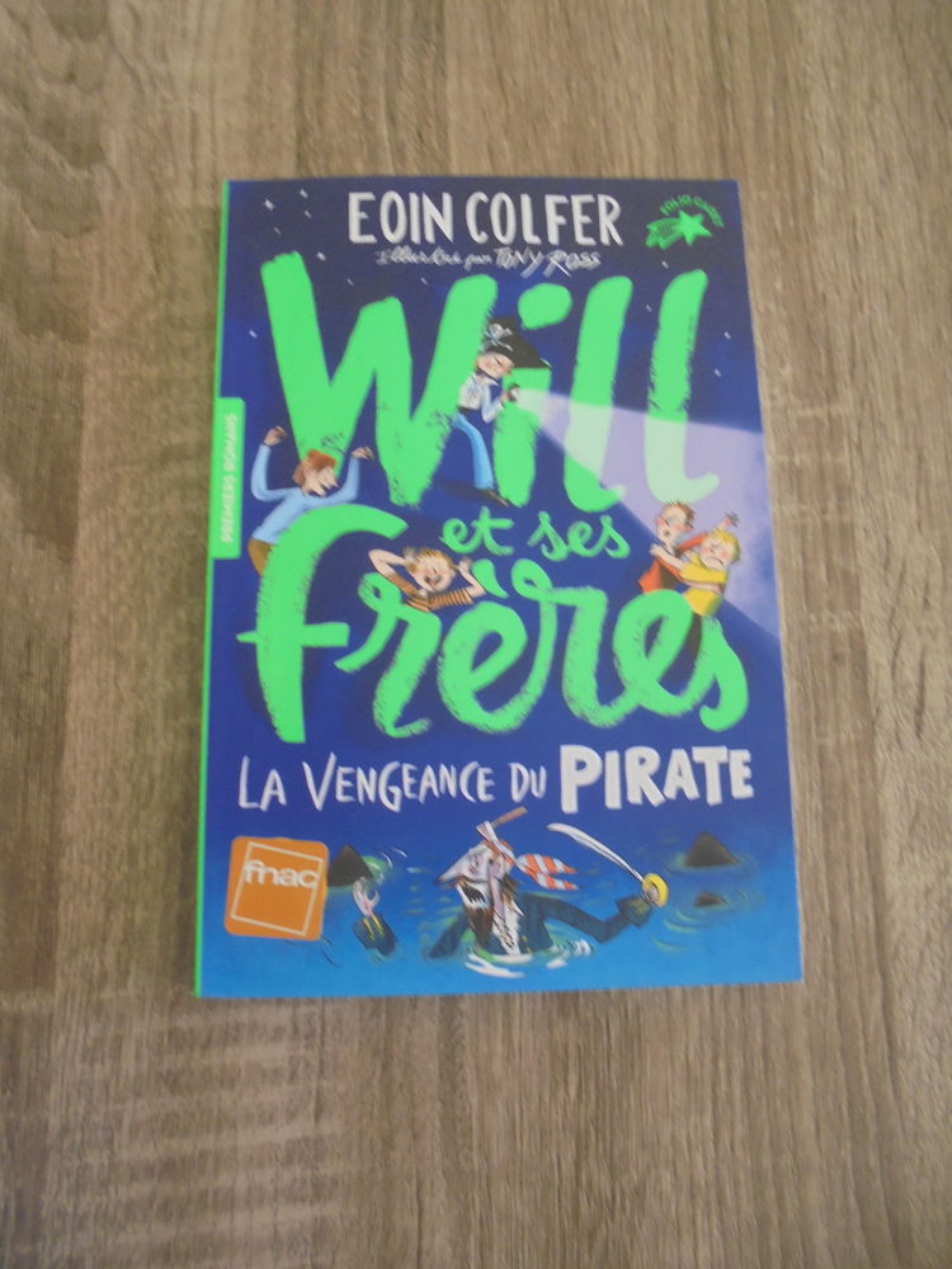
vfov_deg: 67.3
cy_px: 634
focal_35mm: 26
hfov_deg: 53.1
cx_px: 476
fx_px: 953
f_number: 3.5
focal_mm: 4.6
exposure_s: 1/30
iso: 250
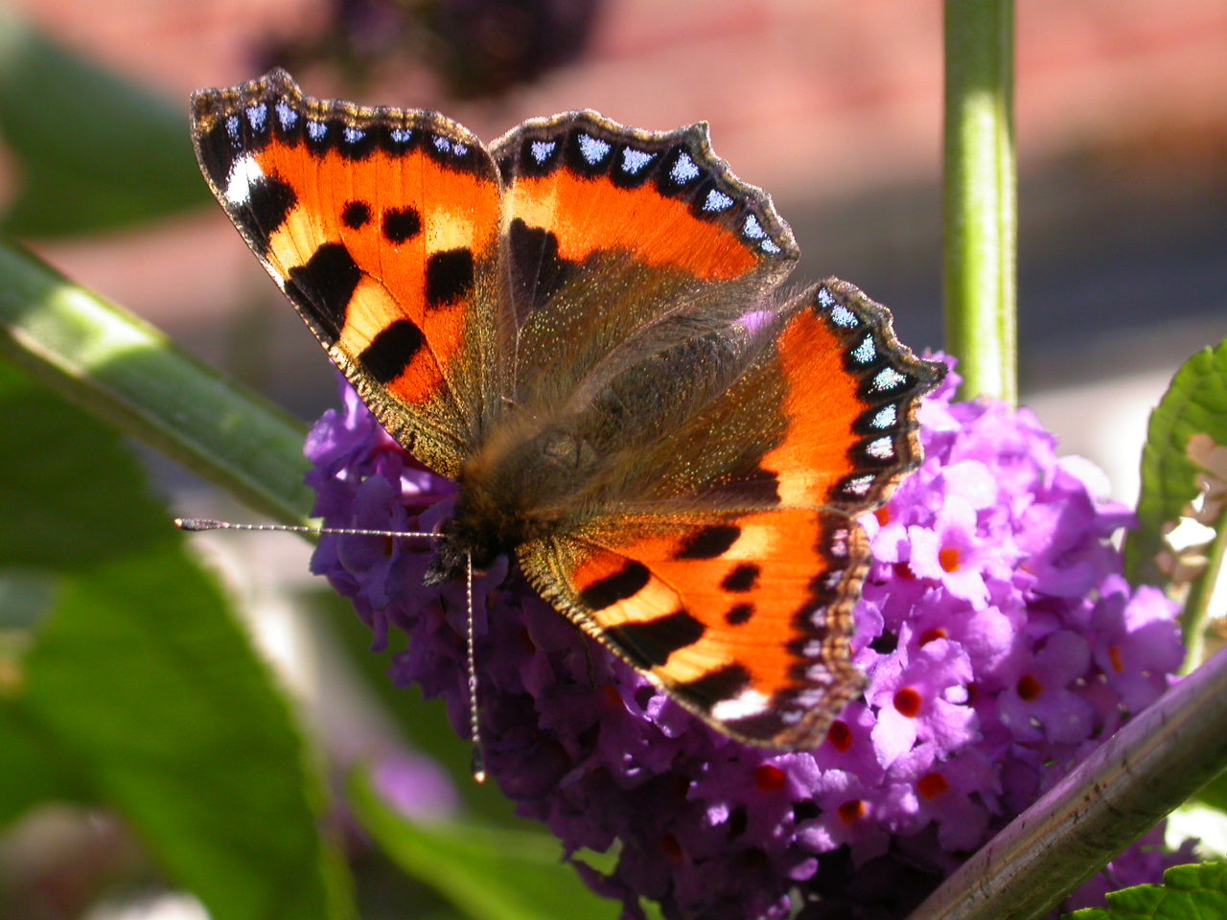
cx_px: 614
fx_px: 5459
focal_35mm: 154
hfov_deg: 12.8
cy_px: 460
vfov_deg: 9.6
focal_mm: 32
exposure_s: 1/160
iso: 100
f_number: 5.8
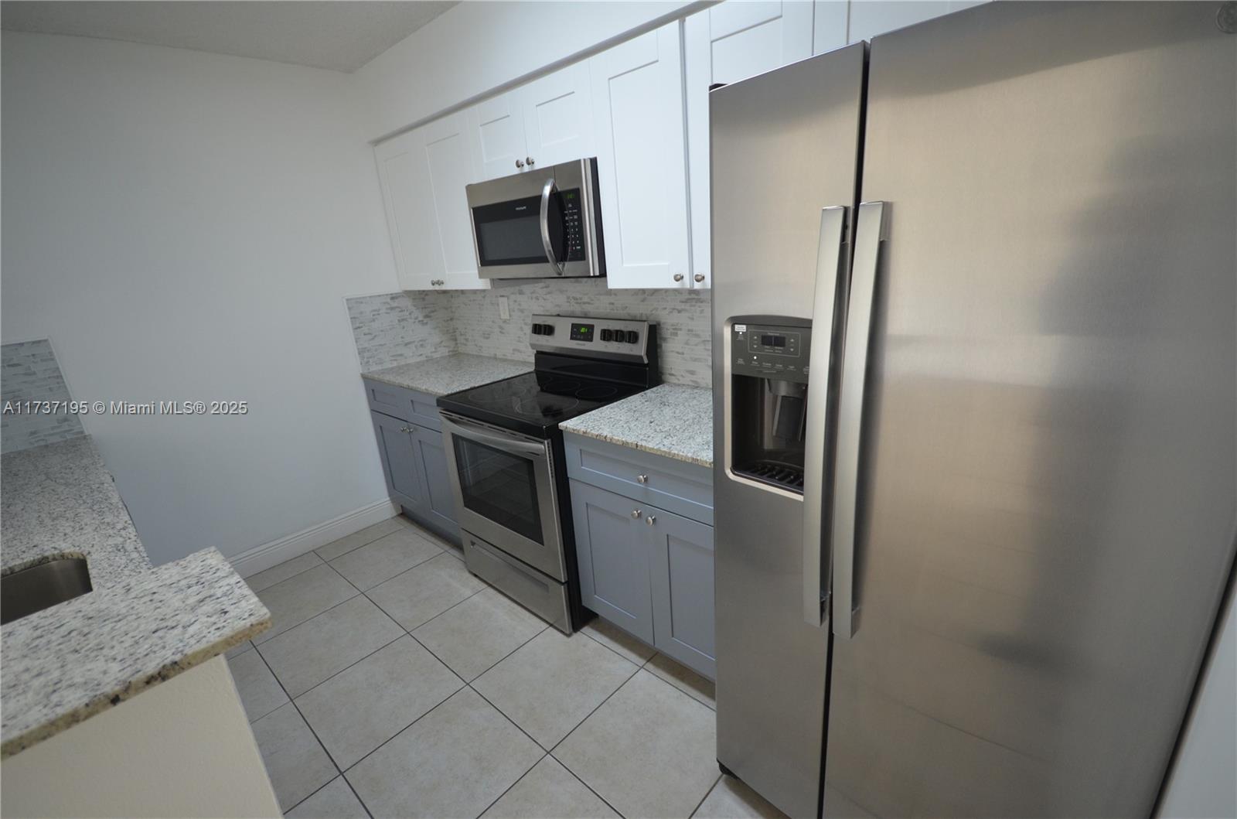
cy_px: 410
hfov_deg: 100.5
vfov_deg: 77.0
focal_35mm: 15
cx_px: 618
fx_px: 514
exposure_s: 1/60
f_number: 4
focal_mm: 10
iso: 720
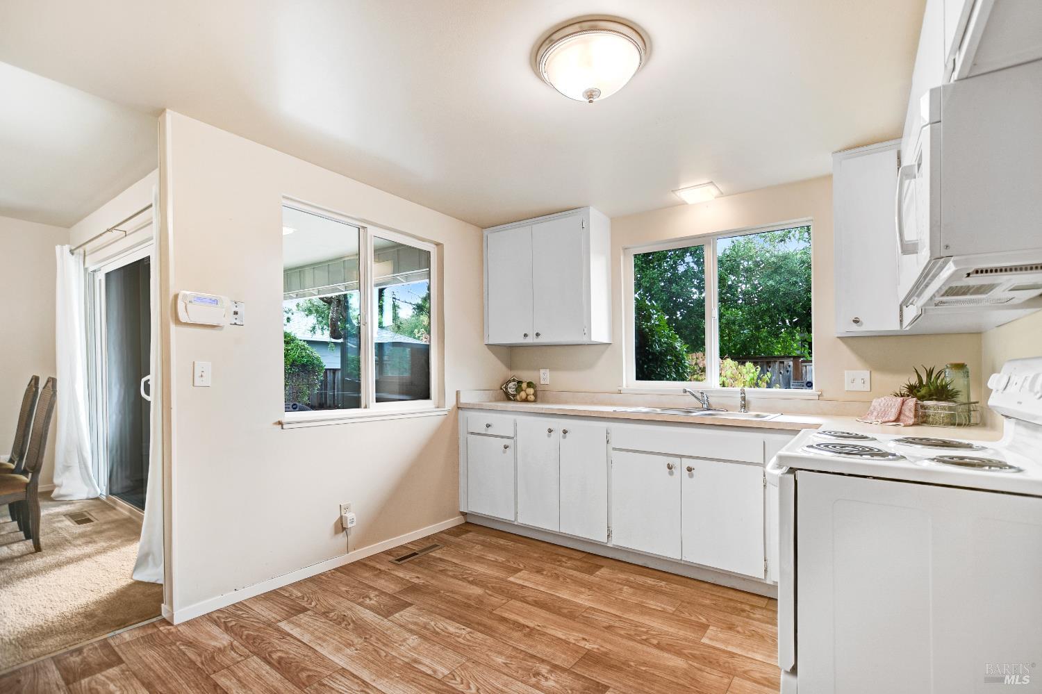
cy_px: 347
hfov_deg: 100.4
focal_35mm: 15
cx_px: 521
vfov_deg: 77.3
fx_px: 434
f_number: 3.5
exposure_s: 1/30
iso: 100
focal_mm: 10
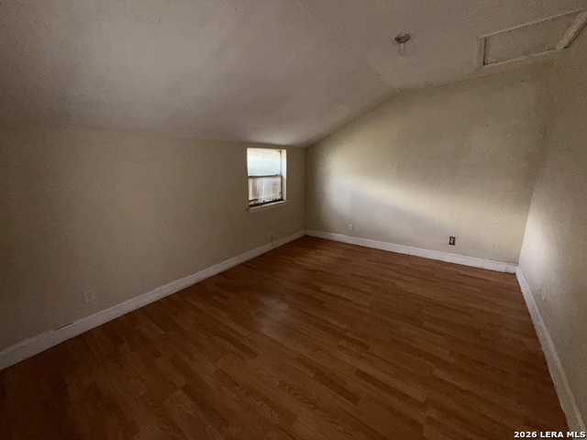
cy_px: 220
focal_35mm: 14
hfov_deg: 102.1
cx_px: 294
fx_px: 237
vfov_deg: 85.7
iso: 160
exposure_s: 1/60
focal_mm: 2.22
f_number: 2.2
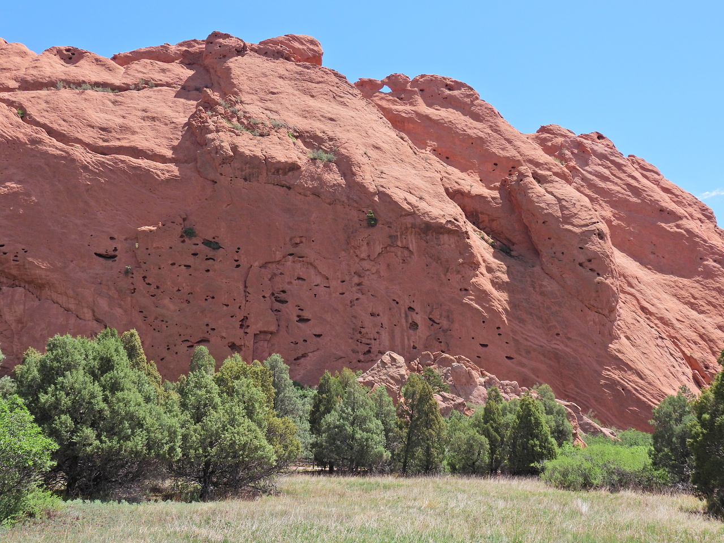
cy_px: 272
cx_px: 362
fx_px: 732
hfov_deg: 52.6
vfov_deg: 40.7
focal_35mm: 35
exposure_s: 1/1000
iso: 100
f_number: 3.2
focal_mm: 6.2
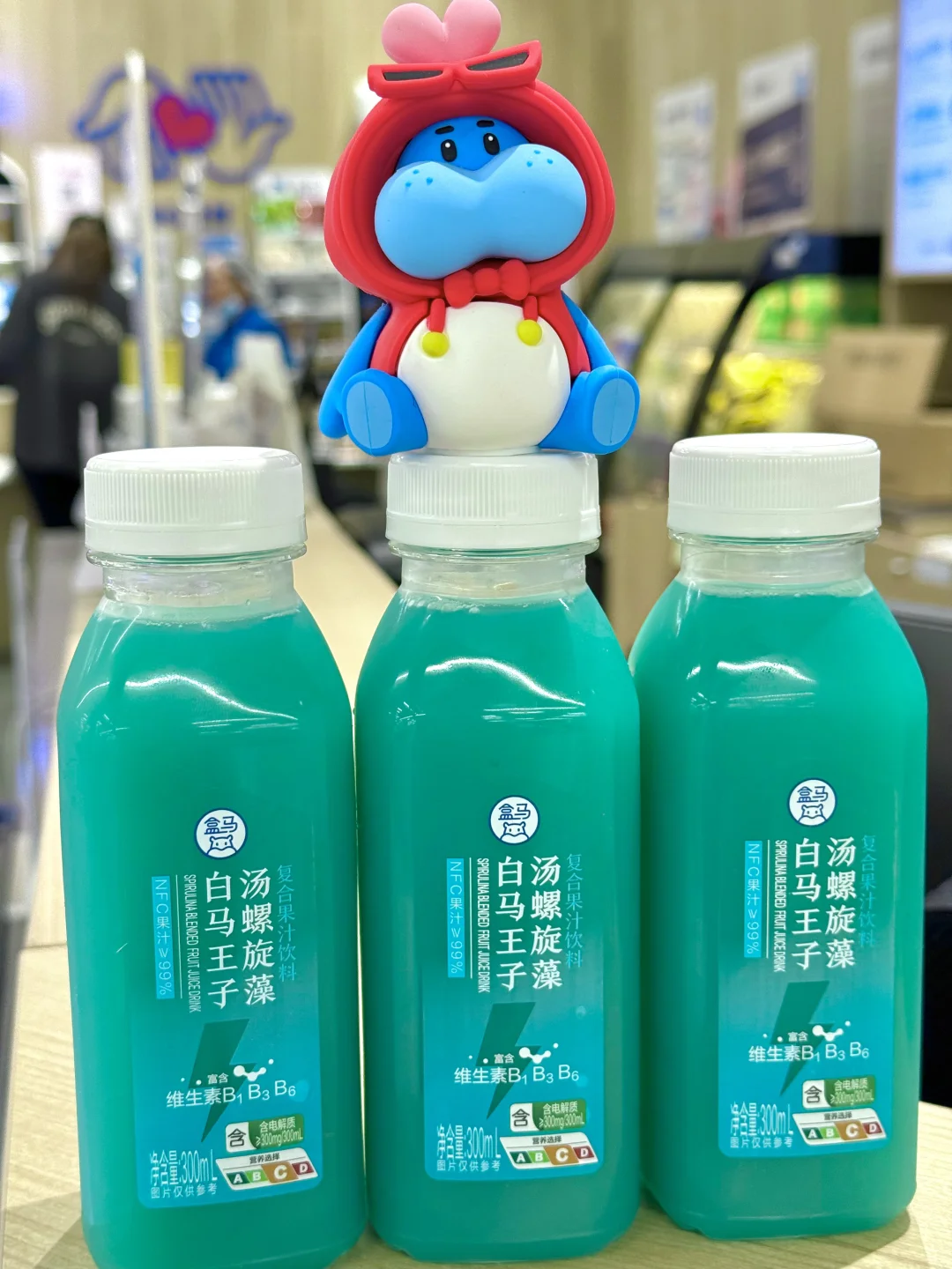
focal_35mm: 48
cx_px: 476
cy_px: 634
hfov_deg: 30.3
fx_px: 1760
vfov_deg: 39.7
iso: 64
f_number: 1.78
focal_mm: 6.76
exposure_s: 1/100
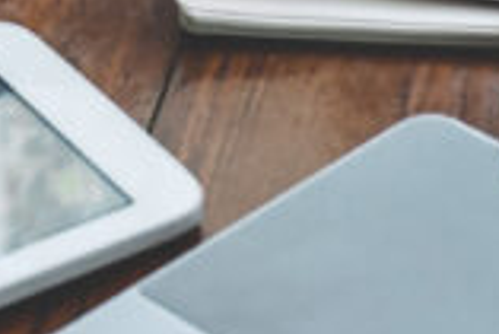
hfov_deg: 9.5
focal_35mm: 215
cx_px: 442
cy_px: -679
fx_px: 2983
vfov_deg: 5.9
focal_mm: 22.3
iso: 200
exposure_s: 1/80
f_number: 3.6
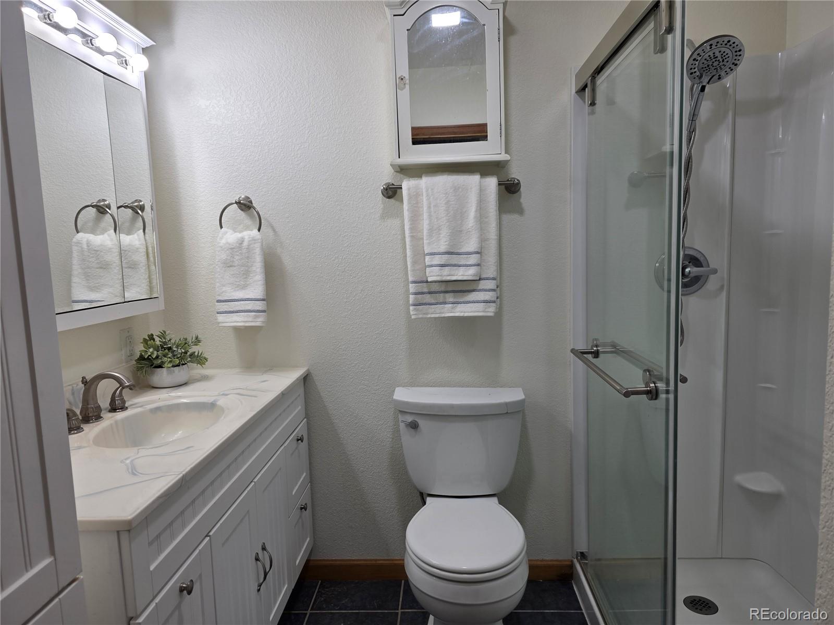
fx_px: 554
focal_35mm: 23
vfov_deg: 58.9
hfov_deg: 73.9
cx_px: 417
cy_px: 312
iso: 50
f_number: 1.7
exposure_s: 1/120
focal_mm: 6.3
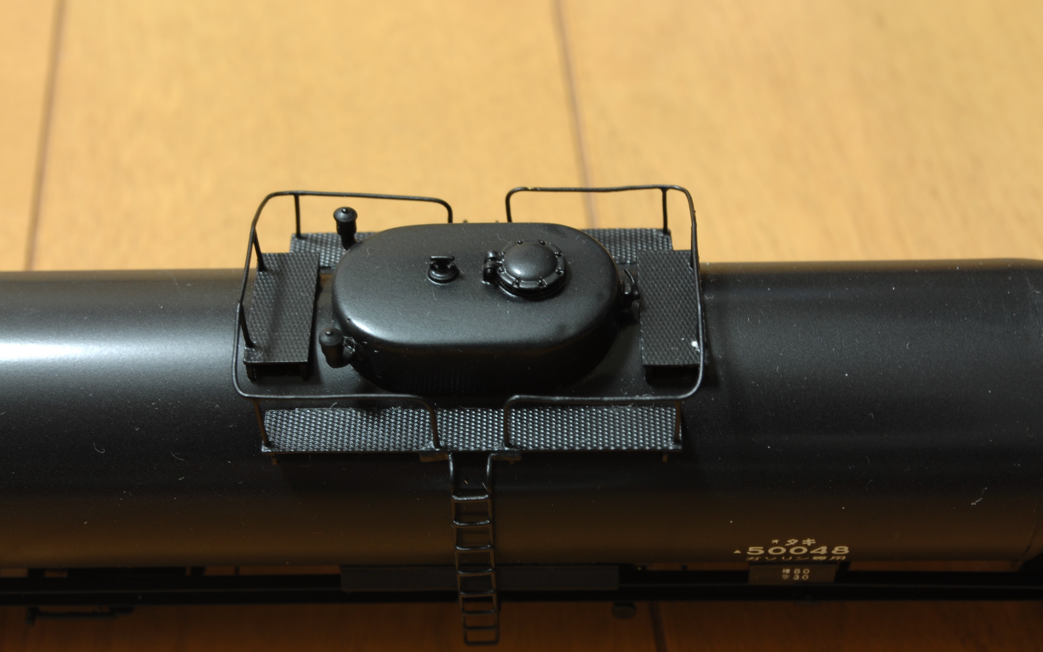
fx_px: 1848
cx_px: 516
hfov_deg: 31.5
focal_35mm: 65
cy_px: 311
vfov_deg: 20.0
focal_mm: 42
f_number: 11
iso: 100
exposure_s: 5
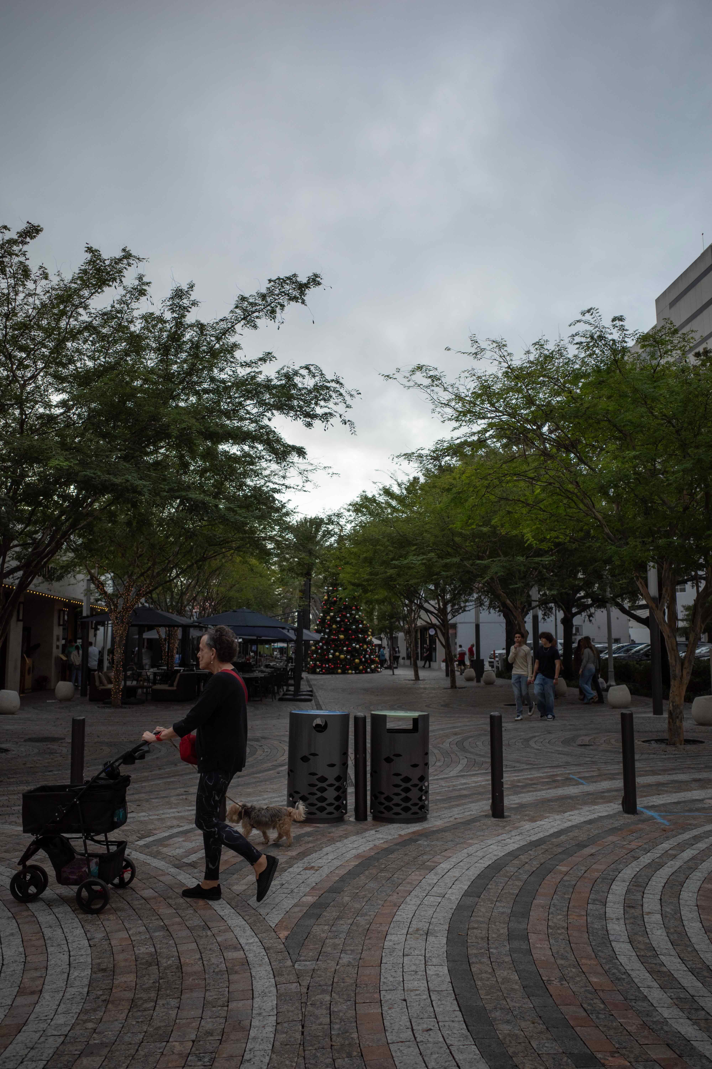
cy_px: 534
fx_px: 831
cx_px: 356
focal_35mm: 28
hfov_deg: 46.4
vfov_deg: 65.5
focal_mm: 18.3
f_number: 2.8
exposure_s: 1/1600
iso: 200
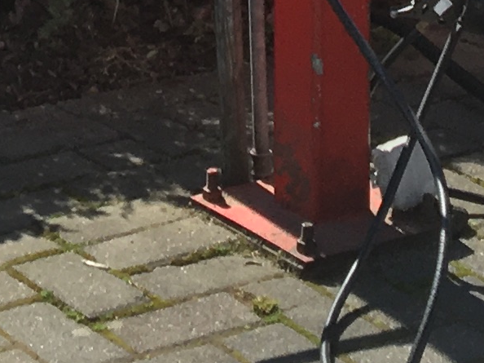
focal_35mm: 197
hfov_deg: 9.9
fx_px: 2753
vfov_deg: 6.8
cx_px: -43
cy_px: -732
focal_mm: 4.15
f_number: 2.2
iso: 25
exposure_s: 1/1282
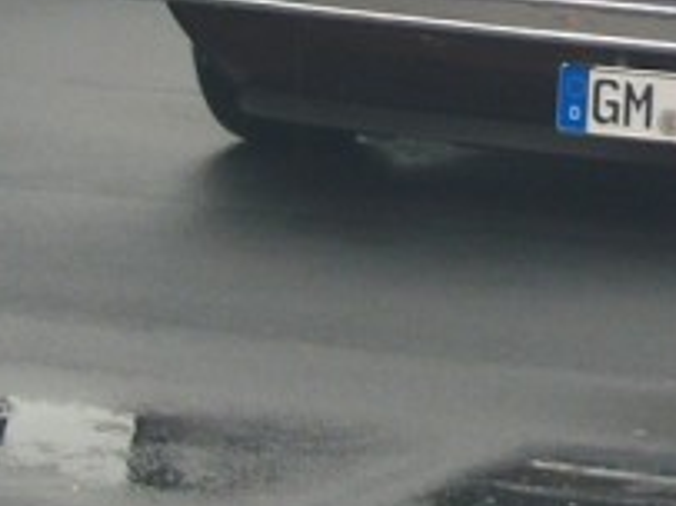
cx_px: 872
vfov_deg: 5.7
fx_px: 5074
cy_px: -47
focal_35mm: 260
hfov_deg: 7.5
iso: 89
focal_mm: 11
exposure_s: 1/79
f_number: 4.1
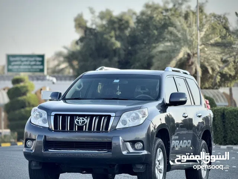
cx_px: 119
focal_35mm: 120
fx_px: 825
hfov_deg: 16.4
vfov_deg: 12.3
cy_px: 90
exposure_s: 1/477
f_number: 2.8
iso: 64
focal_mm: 15.66
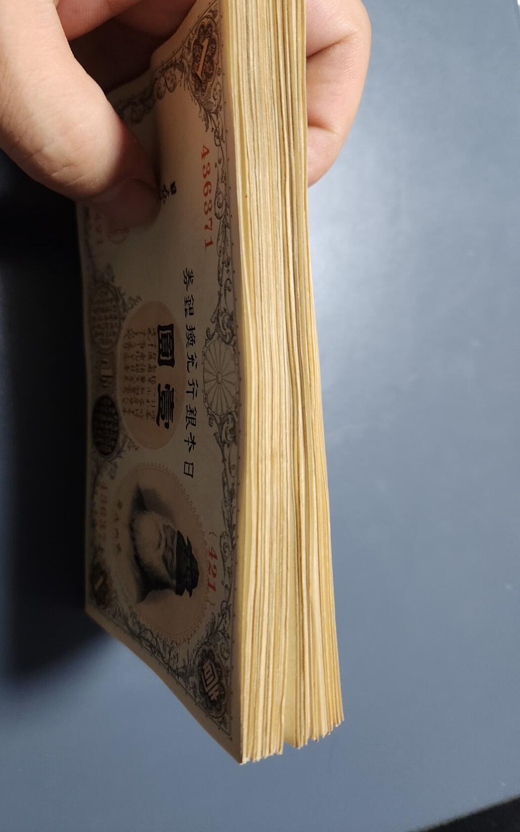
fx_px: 590
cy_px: 392
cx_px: 192
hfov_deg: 47.1
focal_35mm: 26
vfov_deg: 70.4
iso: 640
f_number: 1.8
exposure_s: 1/50
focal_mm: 5.4
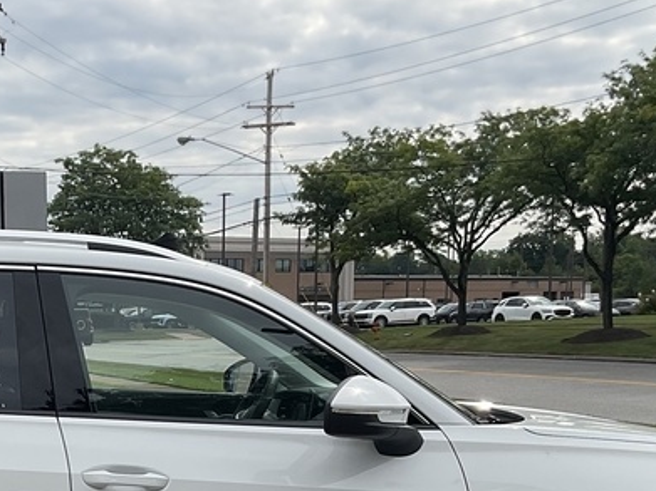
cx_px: 89
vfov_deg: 18.4
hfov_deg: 25.0
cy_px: 581
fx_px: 1440
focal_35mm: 76
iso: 16
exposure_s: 1/1786
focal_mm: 3
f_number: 1.8
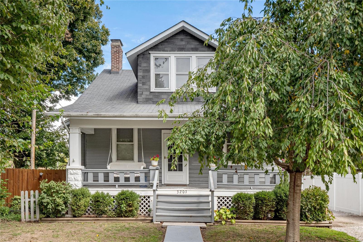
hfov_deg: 58.7
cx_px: 182
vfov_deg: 41.1
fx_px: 323
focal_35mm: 32
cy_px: 121
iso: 400
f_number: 8
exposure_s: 1/400
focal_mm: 16
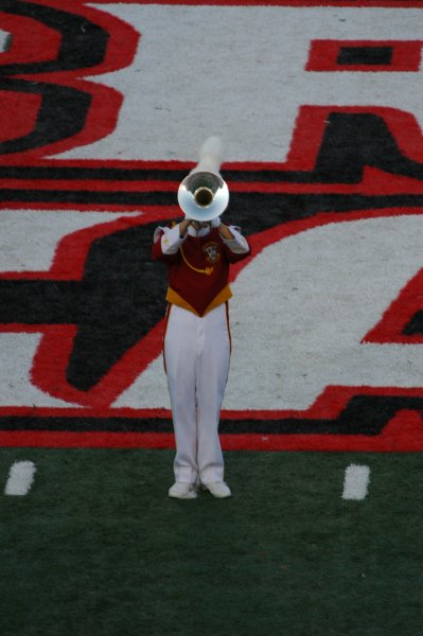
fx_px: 10593
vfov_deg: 3.4
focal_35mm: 600
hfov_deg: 2.3
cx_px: 212
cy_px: 318
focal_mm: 400
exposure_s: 1/200
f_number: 5.6
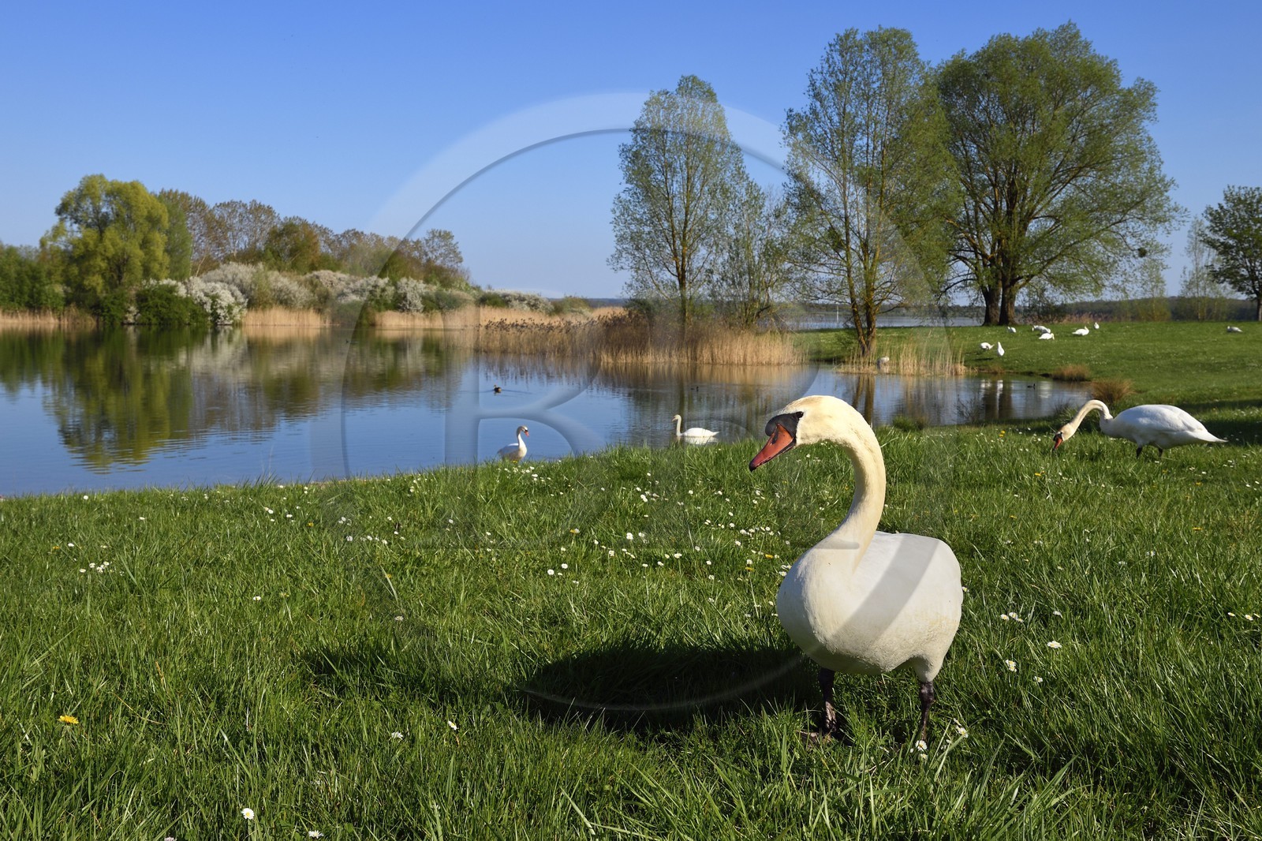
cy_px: 420
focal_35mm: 44
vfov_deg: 30.5
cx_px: 631
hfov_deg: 44.5
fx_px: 1542
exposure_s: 1/250
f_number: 13
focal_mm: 44
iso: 200
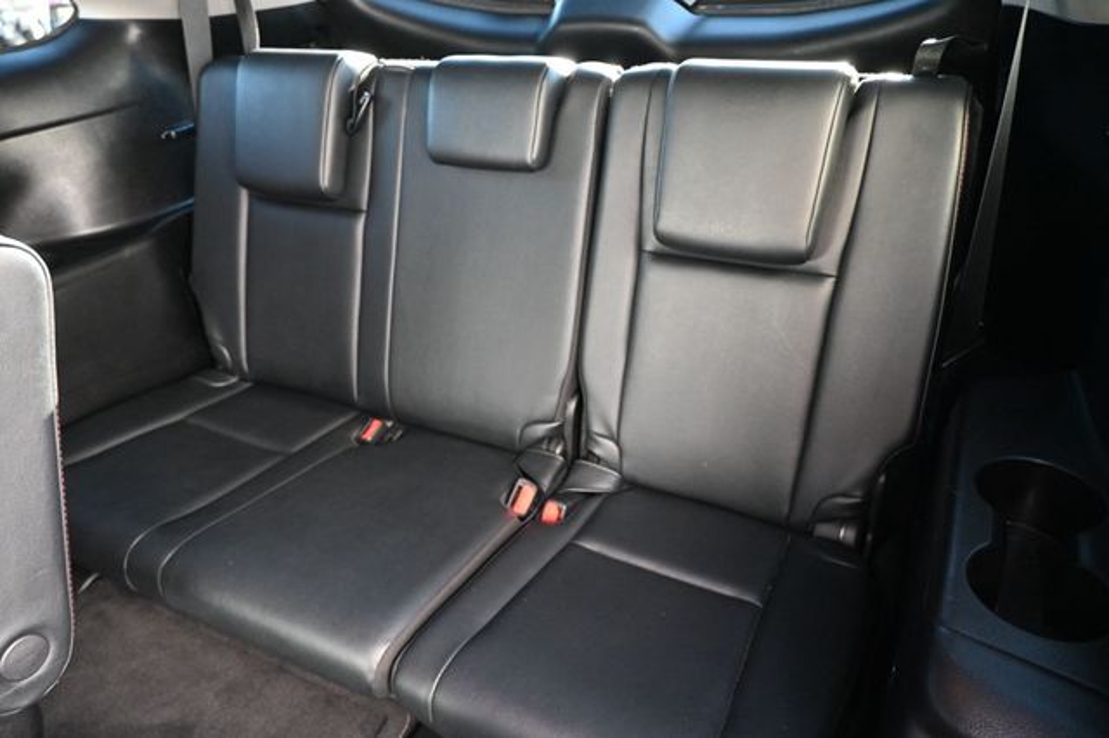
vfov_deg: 53.1
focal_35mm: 24
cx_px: 554
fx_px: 739
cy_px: 369
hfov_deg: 73.8
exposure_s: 1/60
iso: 3200
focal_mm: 16
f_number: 3.5
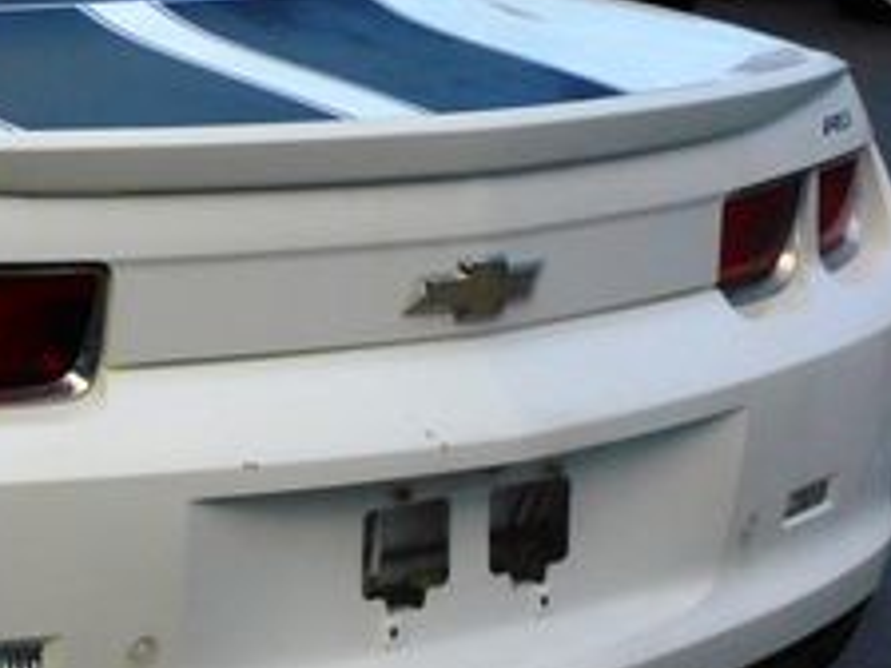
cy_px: 441
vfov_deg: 14.8
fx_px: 2574
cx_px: -243
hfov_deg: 18.4
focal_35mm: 100
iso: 125
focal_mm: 6.3
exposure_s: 1/400
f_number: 3.8
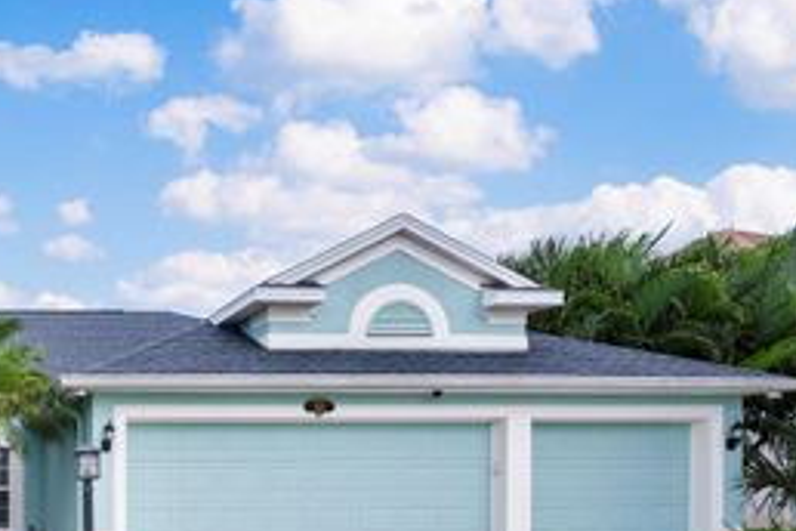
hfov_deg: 50.7
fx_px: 685
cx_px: 31
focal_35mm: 31
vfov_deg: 41.1
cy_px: 400
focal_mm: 16
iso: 100
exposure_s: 1/100
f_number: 7.1
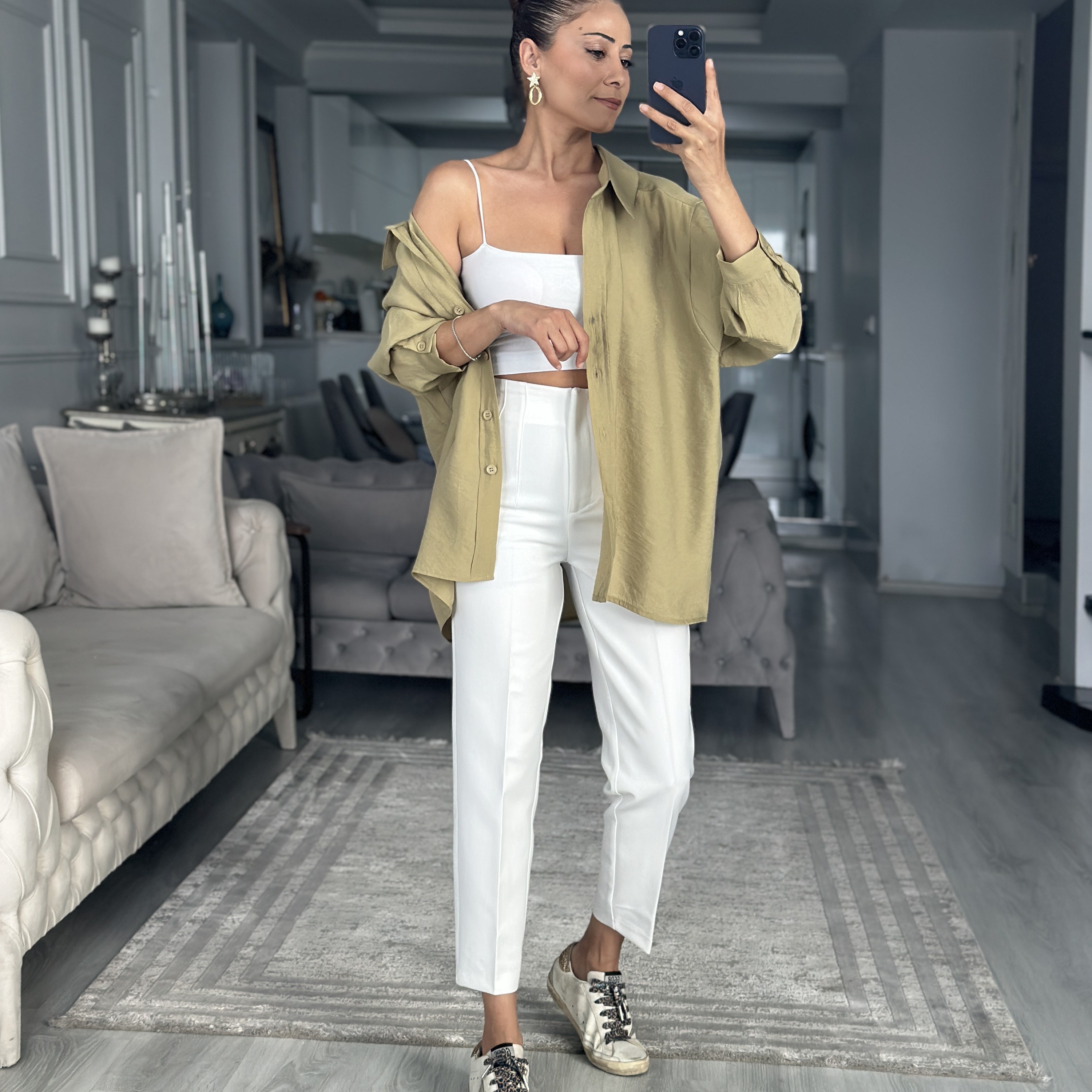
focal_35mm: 57
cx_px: 545
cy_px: 517
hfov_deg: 30.0
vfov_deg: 30.0
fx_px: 2034
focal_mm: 6.86
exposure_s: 1/121
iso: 125
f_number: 1.78
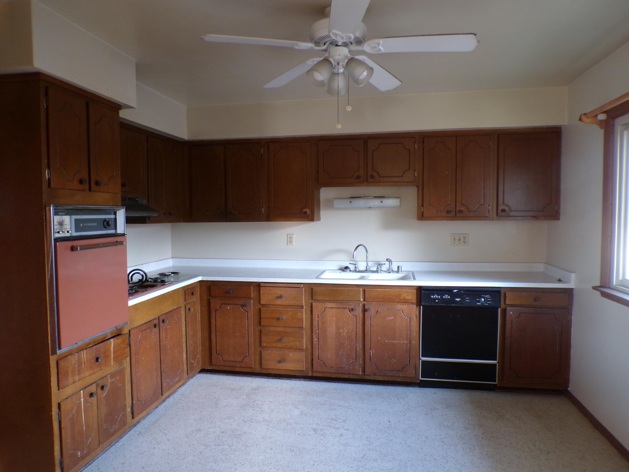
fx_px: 436
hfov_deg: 71.6
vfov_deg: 56.8
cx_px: 314
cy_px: 236
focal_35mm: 24
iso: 279
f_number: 3
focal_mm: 4.3
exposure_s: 1/17
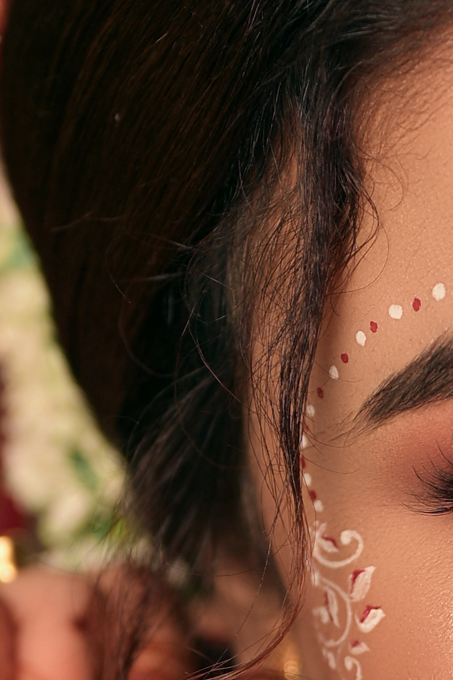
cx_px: 593
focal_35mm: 276
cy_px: 743
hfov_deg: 5.0
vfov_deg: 7.4
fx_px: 5212
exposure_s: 1/400
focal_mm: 50
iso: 100
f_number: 2
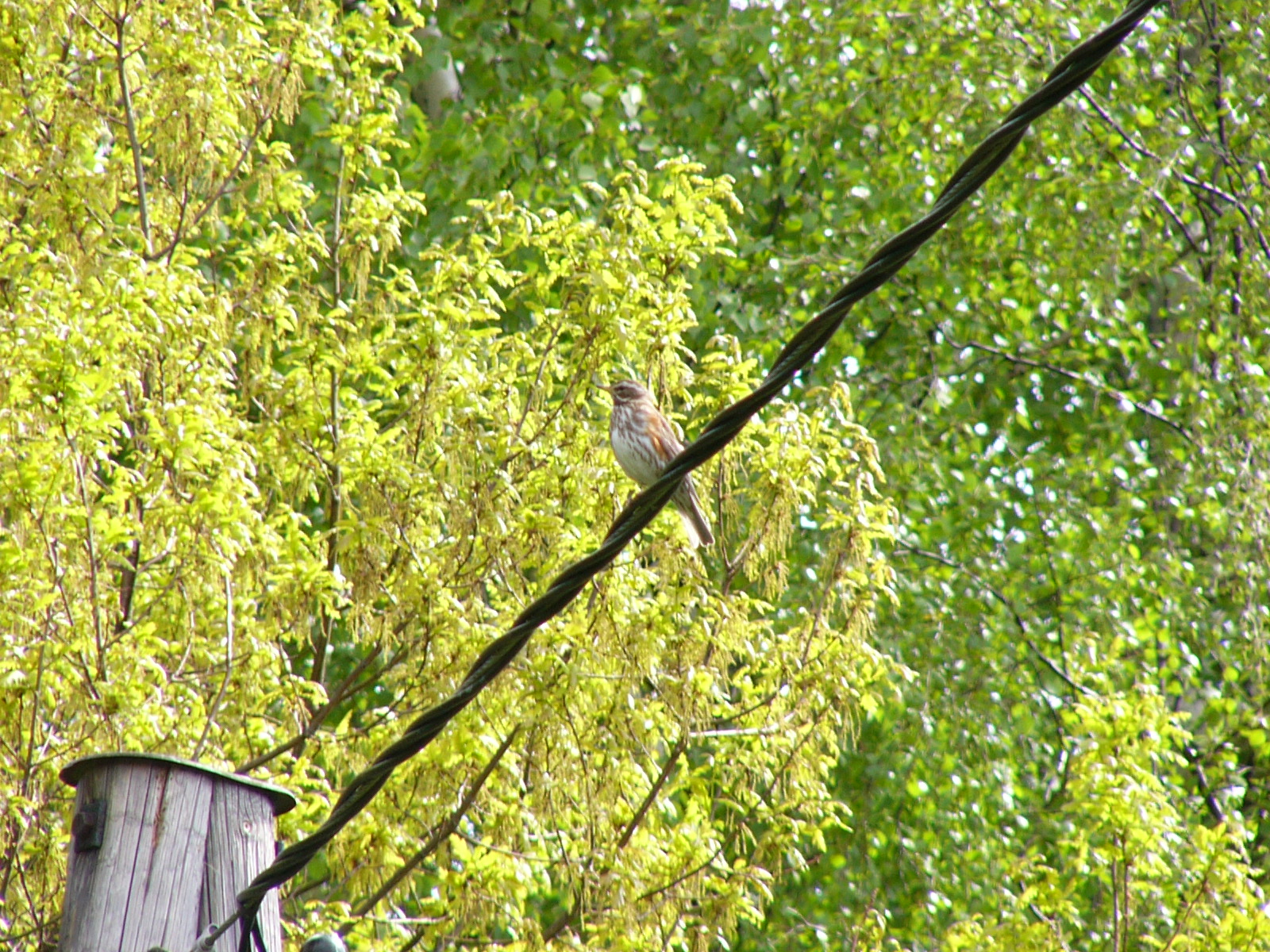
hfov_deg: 4.7
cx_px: 635
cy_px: 476
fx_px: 15409
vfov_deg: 3.5
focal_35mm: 420
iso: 50
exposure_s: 1/160
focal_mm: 55.2
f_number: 4
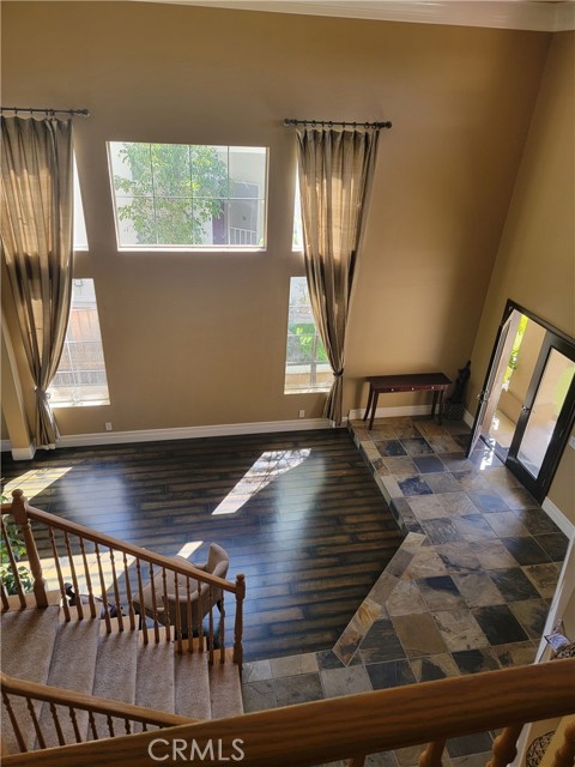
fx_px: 532
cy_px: 384
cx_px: 288
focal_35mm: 24
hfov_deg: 56.8
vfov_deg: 71.6
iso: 100
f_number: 1.8
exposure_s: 1/120
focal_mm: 6.7
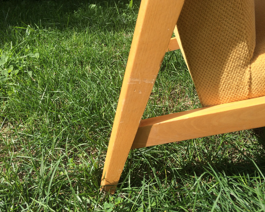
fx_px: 243
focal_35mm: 31
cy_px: 104
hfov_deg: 57.2
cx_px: 139
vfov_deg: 47.1
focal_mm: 4.15
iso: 32
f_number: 2.2
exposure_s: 1/1001
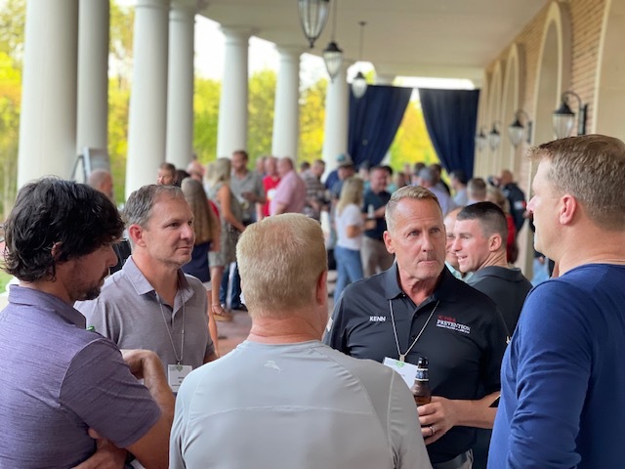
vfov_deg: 22.9
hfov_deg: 30.3
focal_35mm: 64
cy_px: 234
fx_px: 1156
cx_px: 312
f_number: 2.2
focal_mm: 7.5
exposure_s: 1/121
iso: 250
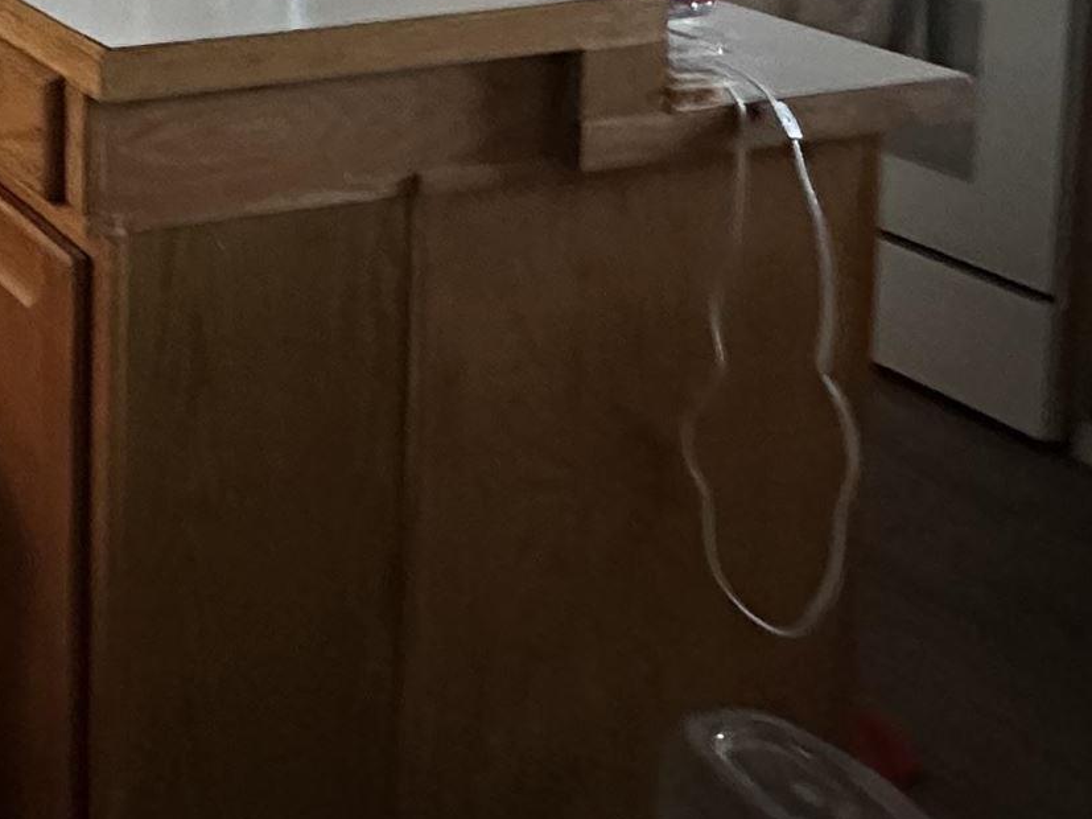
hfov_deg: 28.5
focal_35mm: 52
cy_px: -316
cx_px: -408
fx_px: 1640
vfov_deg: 23.8
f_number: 2.2
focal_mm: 2.22
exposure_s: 1/60
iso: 1000
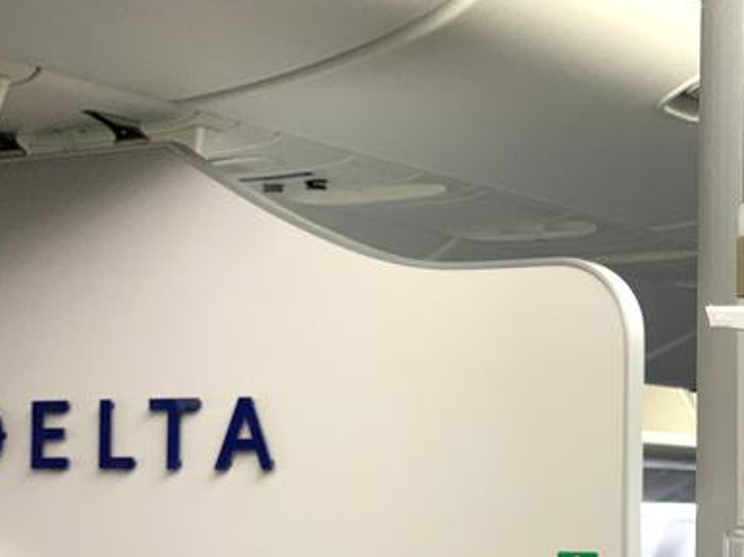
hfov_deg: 20.2
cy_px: 451
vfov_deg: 15.1
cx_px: 455
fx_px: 2084
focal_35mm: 97
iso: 250
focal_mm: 6
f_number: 2.4
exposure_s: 1/59
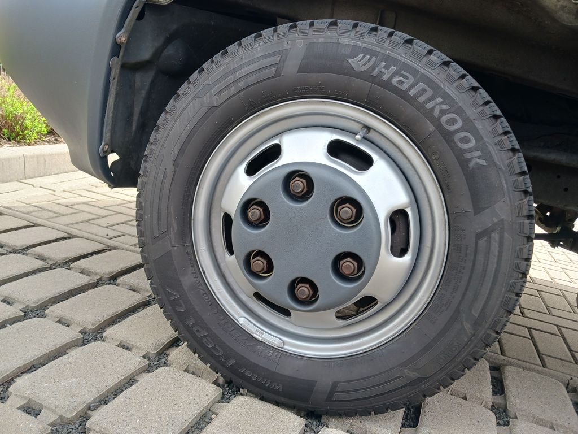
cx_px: 289
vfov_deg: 51.4
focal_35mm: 27
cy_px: 217
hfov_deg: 65.3
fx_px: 451
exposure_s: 1/50
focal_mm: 4
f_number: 1.8
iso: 25
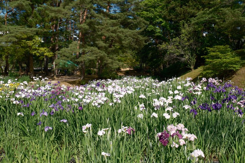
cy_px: 82
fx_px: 225
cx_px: 122
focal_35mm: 33
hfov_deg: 57.2
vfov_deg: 40.0
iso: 125
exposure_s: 1/500
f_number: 5
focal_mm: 22
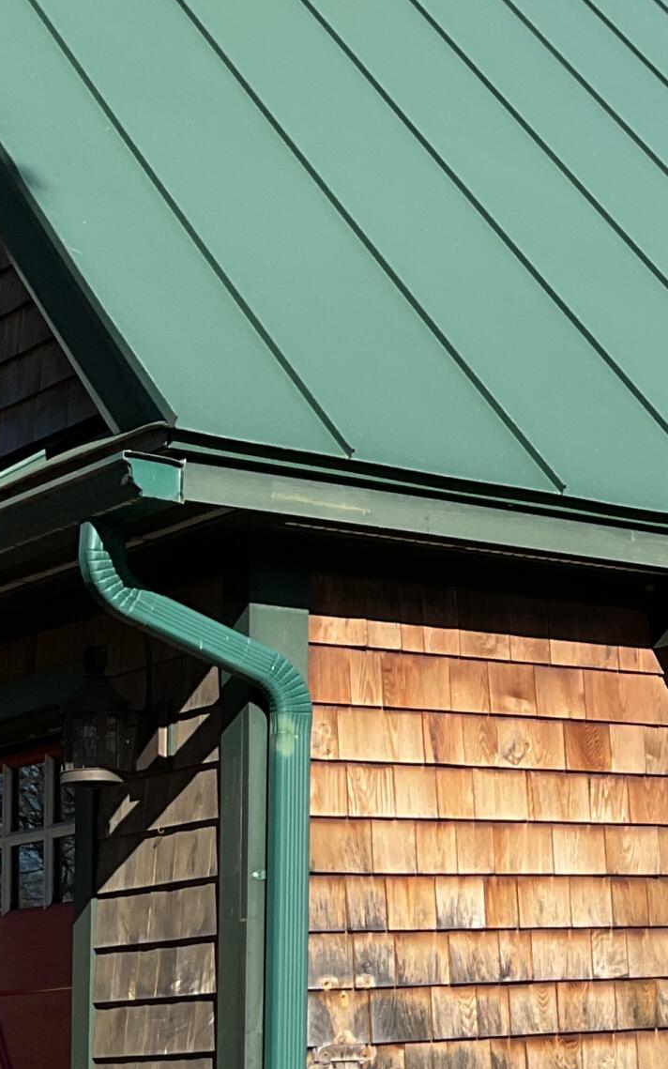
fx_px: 2359
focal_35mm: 81
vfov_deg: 25.4
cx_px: 1115
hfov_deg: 14.6
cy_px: 679
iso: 16
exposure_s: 1/1577
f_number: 1.8
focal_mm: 3
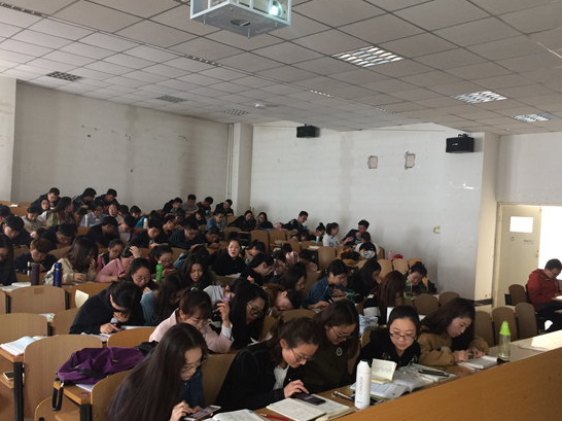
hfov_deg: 54.0
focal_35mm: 34
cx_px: 289
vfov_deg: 41.7
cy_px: 224
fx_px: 552
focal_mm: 4.15
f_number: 2.2
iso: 160
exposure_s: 1/33
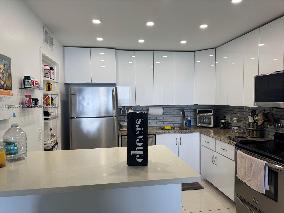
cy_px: 106
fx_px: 197
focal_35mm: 24
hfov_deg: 71.6
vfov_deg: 56.8
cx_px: 142
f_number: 1.78
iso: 125
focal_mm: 6.76
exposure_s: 1/120
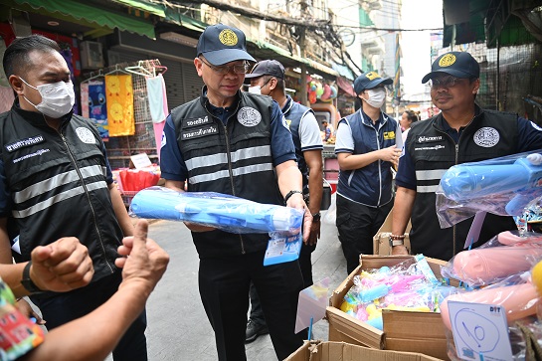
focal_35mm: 24
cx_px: 271
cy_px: 180
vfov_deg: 53.1
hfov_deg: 73.8
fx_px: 361
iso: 320
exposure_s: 1/250
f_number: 4
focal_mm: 24
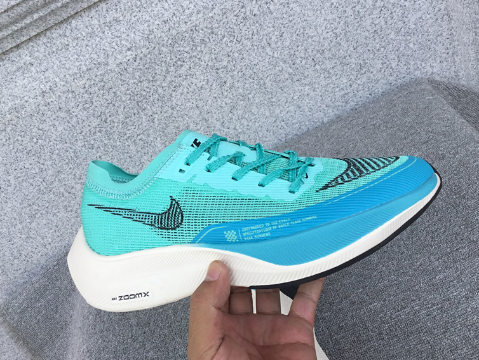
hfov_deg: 50.1
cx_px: 235
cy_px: 200
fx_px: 512
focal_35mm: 37
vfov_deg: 38.6
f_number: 2.4
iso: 25
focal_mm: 3.3
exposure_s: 1/574
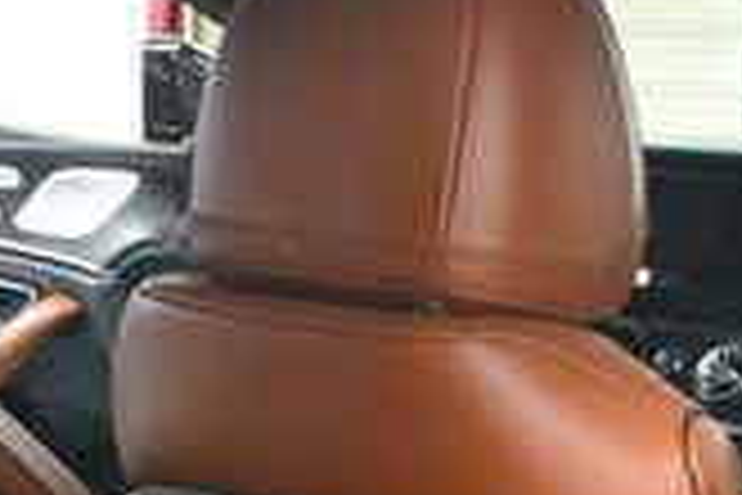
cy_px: 648
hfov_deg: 15.9
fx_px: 2638
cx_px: 198
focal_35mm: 128
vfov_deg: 10.5
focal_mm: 22
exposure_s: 1/160
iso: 100
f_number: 4.5
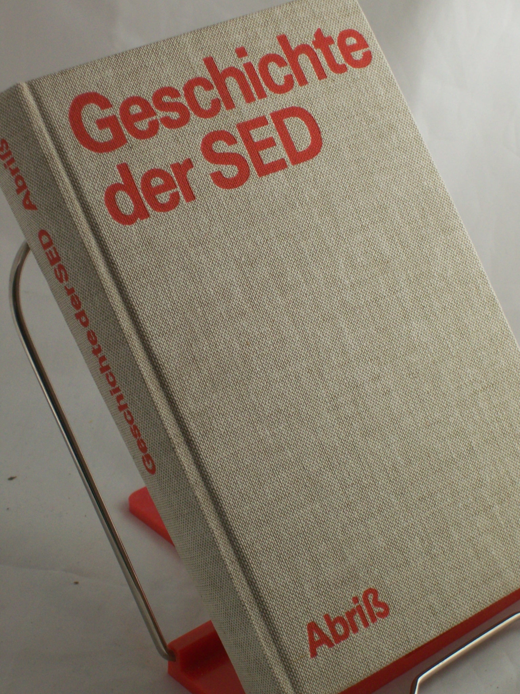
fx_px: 2043
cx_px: 260
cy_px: 347
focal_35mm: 102
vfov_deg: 19.3
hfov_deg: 14.5
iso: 160
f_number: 4.6
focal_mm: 16.8
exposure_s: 1/50
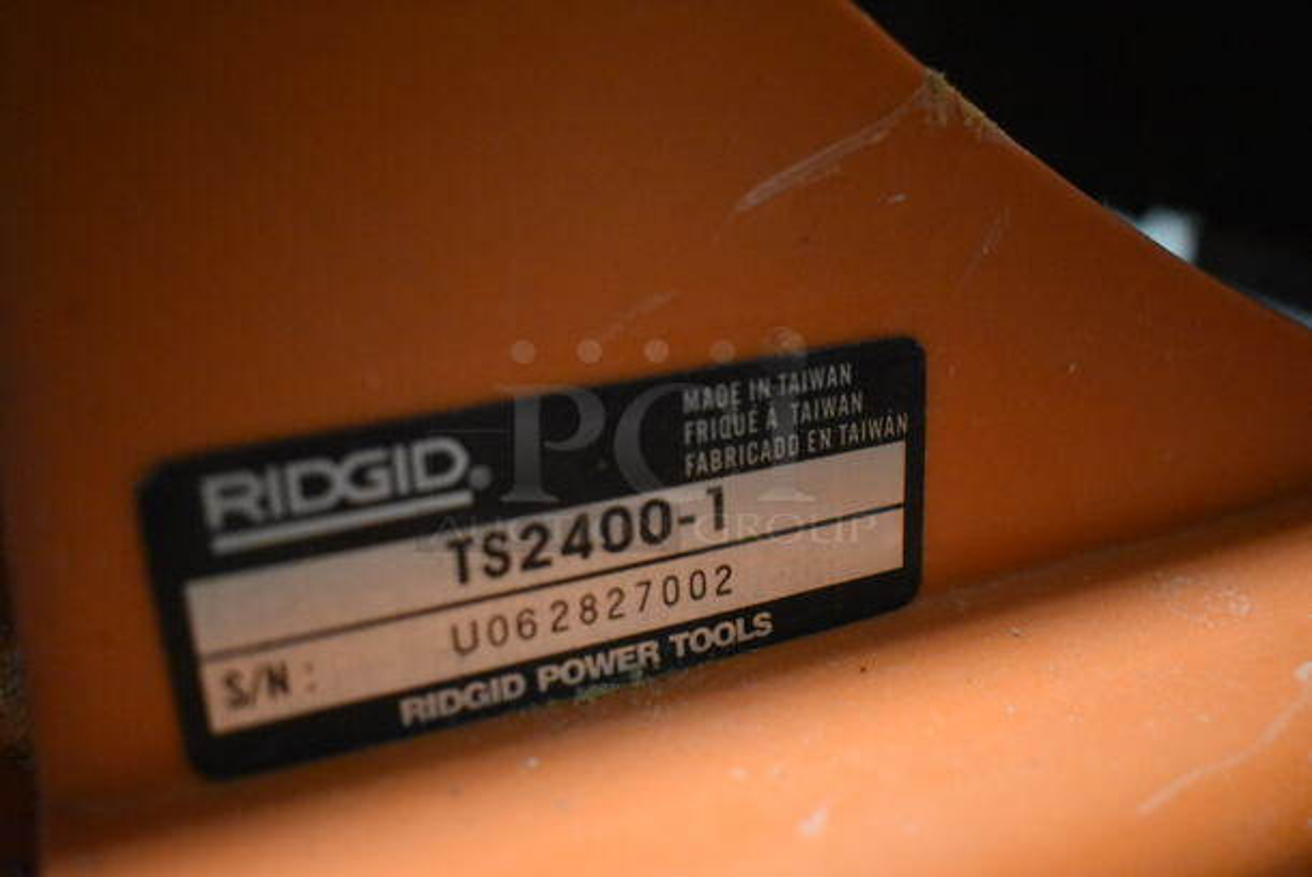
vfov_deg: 37.0
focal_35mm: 36
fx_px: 1313
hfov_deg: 53.1
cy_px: 438
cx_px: 656
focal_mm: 24
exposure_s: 1/125
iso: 7200
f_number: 3.8
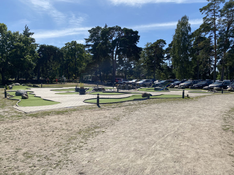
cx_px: 117
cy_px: 88
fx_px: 176
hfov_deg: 67.3
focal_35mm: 26
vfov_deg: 53.1
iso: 32
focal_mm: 4.25
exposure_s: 1/3846
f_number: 1.8
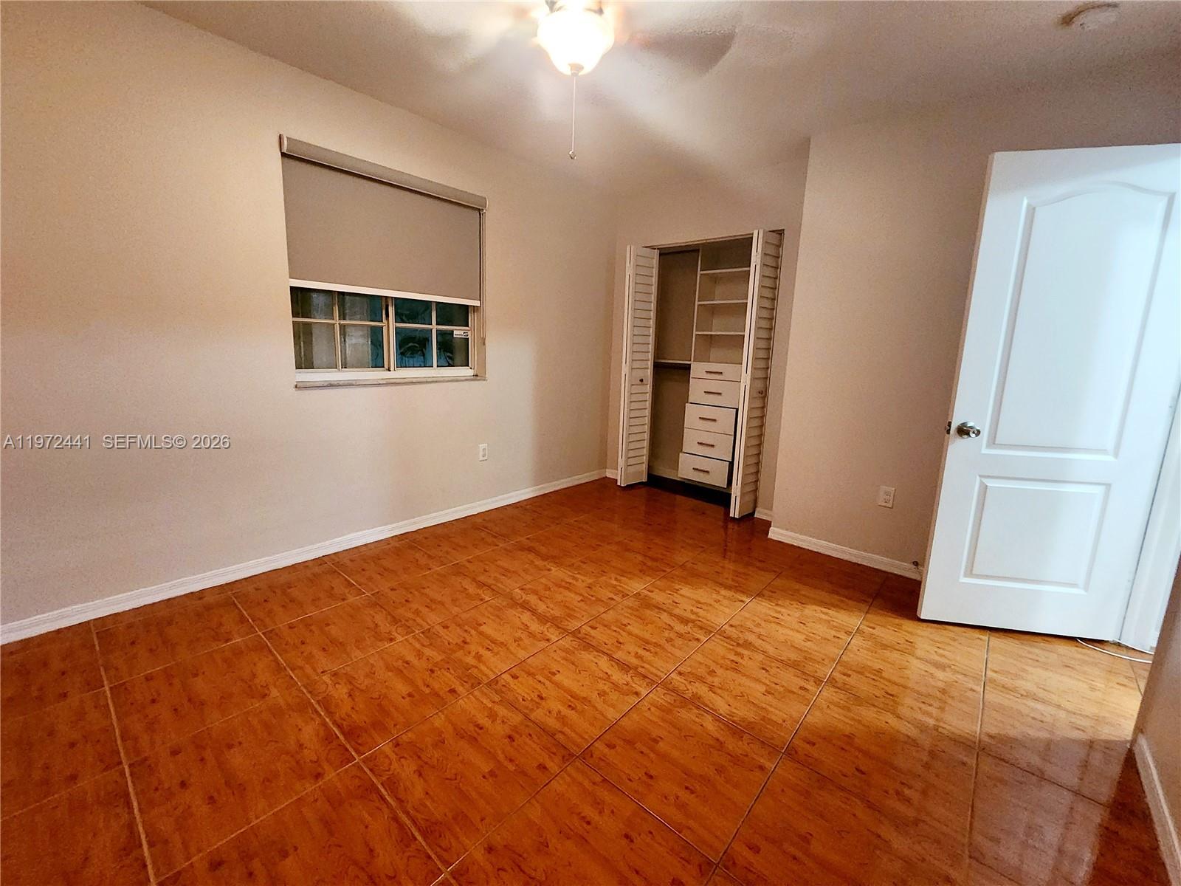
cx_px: 590
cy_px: 443
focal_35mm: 13
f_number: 2.2
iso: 800
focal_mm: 2.2
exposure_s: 1/24
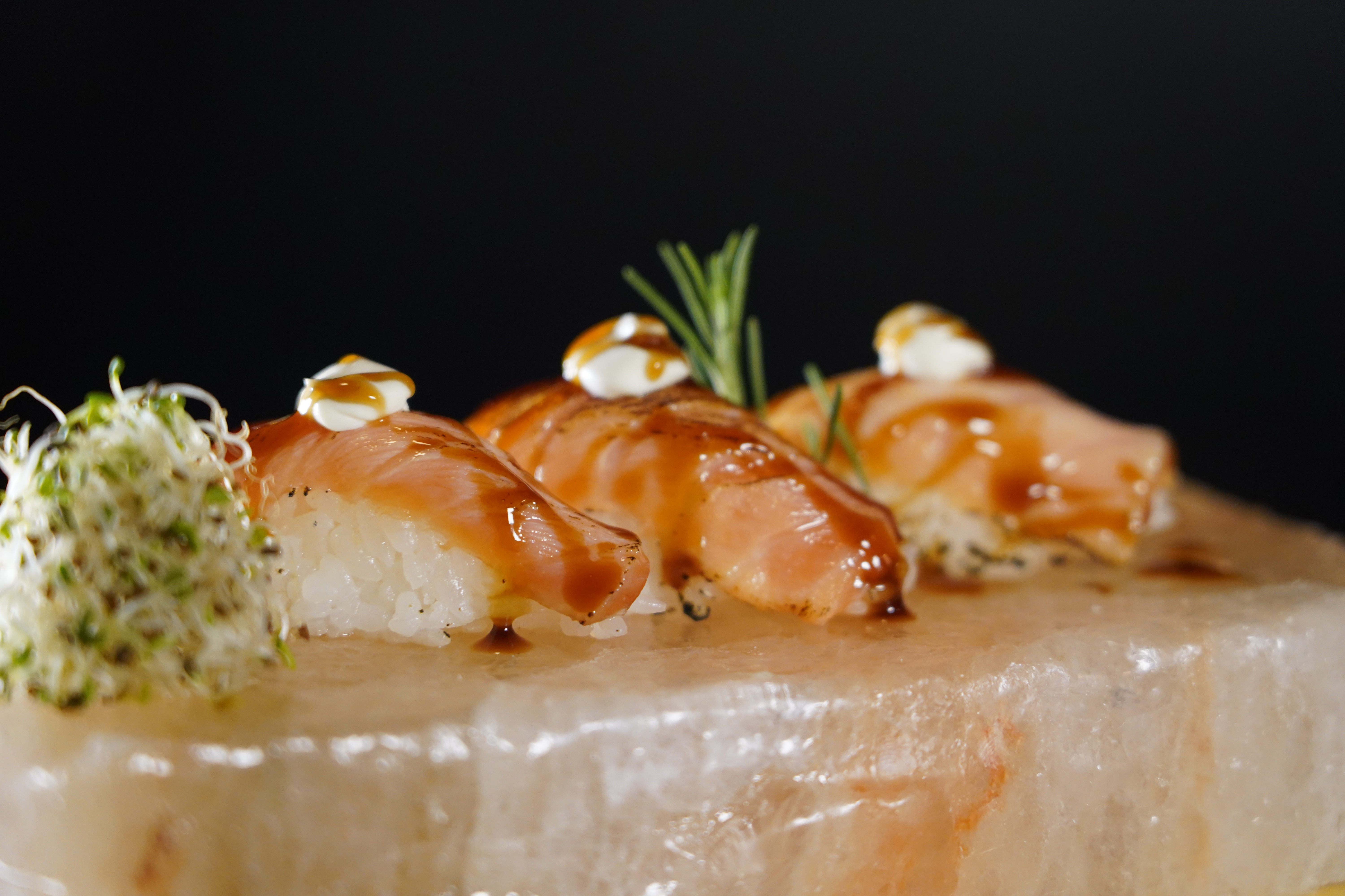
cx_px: 672
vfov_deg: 13.2
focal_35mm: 104
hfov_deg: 19.6
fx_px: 3885
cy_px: 448
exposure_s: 1/160
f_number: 4
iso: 3200
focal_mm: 104
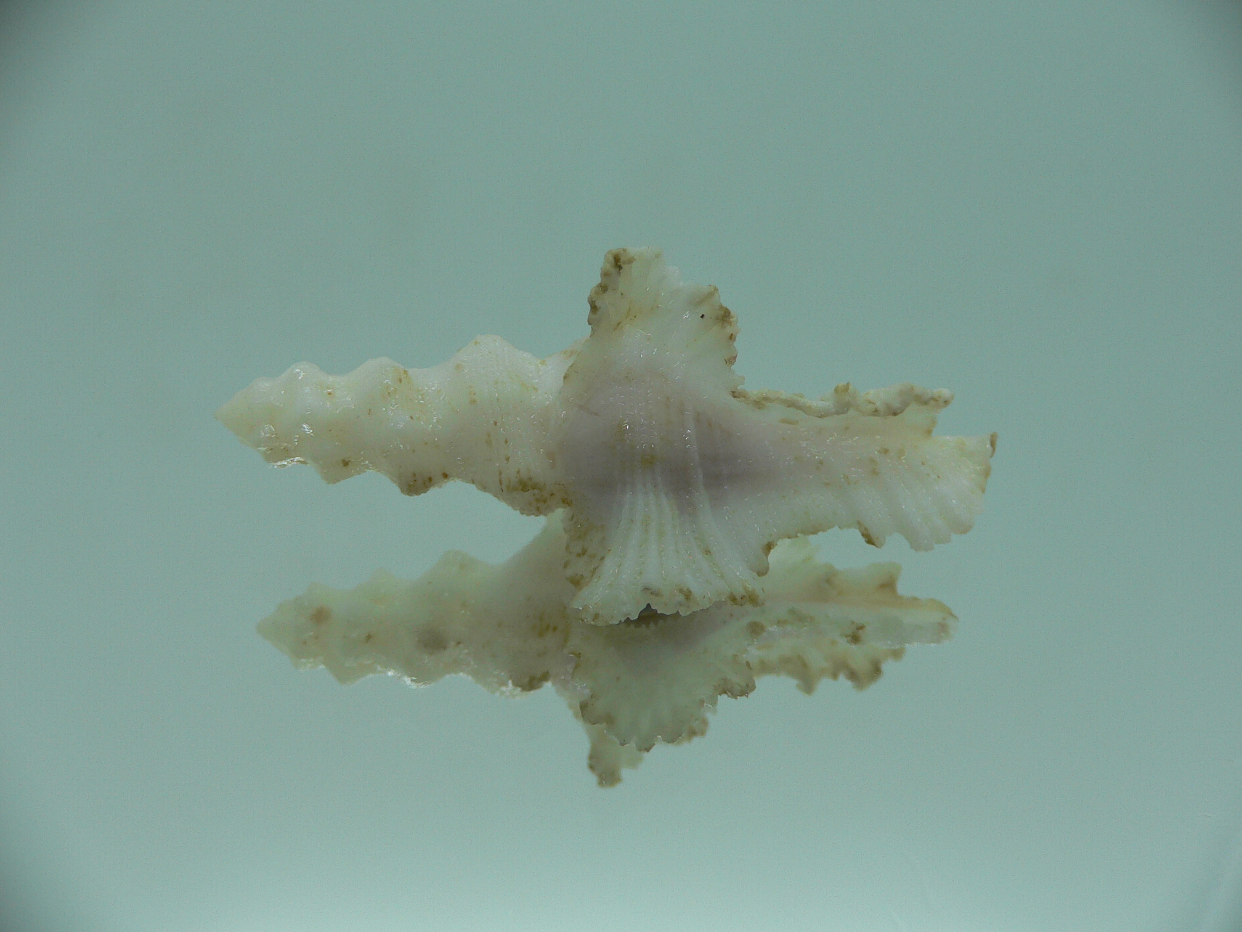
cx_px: 621
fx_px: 1256
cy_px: 466
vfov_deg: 40.7
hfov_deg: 52.6
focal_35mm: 35
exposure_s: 1/80
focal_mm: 4.6
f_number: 2.8
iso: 80
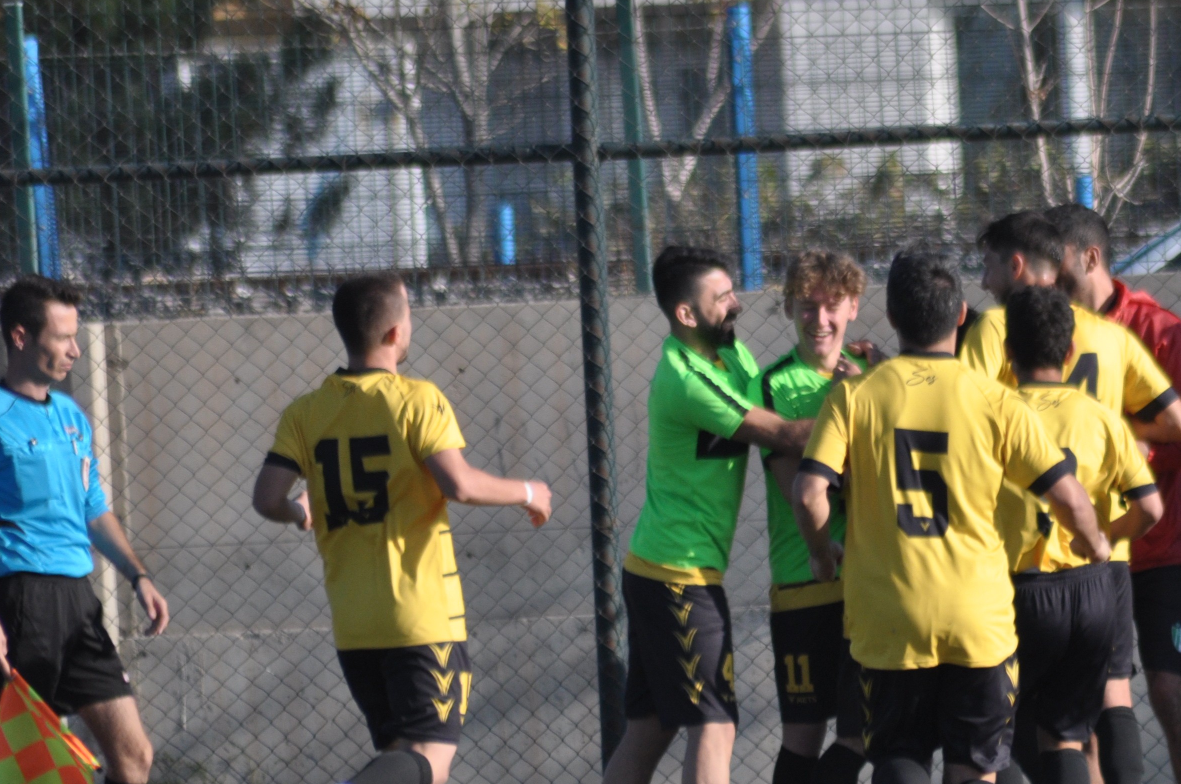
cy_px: 394
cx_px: 1026
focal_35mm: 817
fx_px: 26770
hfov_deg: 2.5
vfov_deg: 1.7
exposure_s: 1/1600
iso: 400
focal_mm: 300
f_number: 5.6
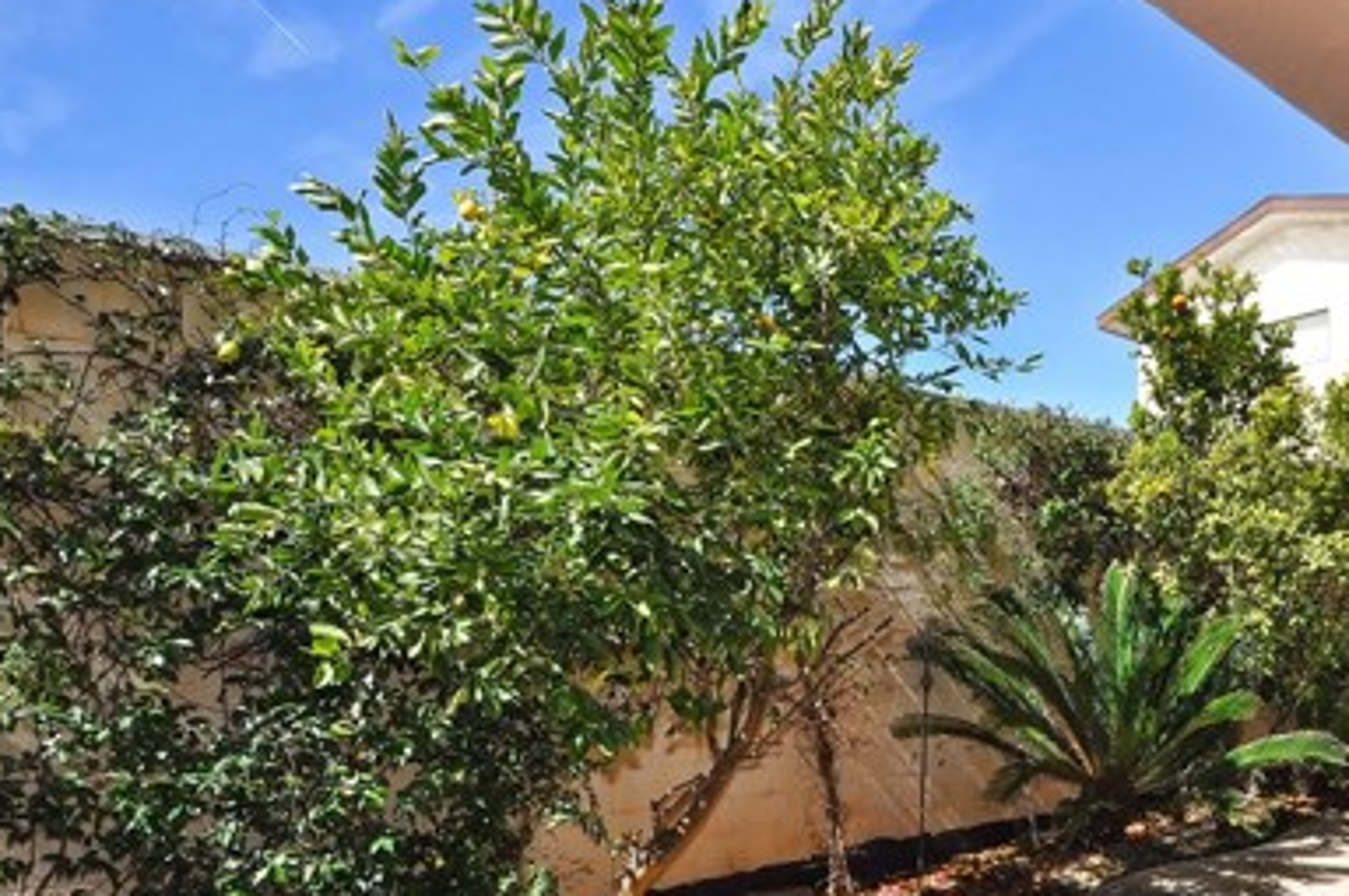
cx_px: 1015
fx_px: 936
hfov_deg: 67.0
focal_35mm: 25
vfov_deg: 49.6
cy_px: 641
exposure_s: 1/200
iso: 320
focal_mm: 10
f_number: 14
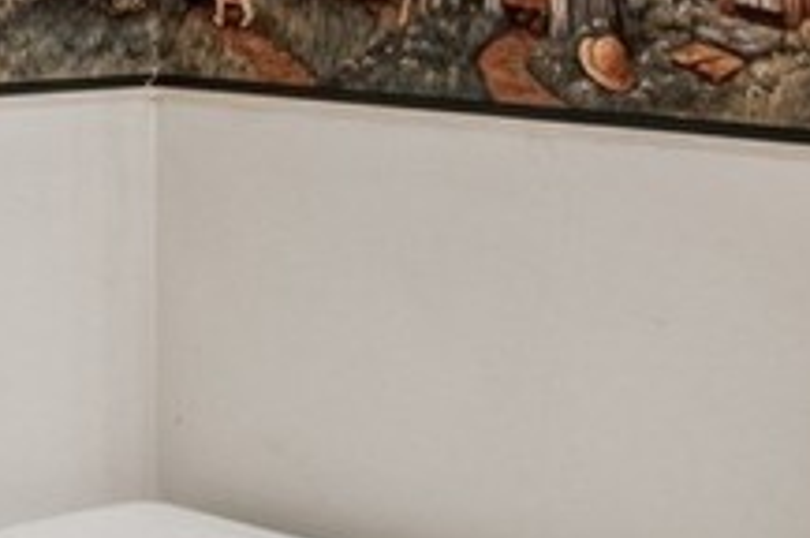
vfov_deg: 8.6
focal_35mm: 157
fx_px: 3527
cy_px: -123
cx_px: 209
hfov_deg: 13.1
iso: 250
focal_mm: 14
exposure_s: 1/6
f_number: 8
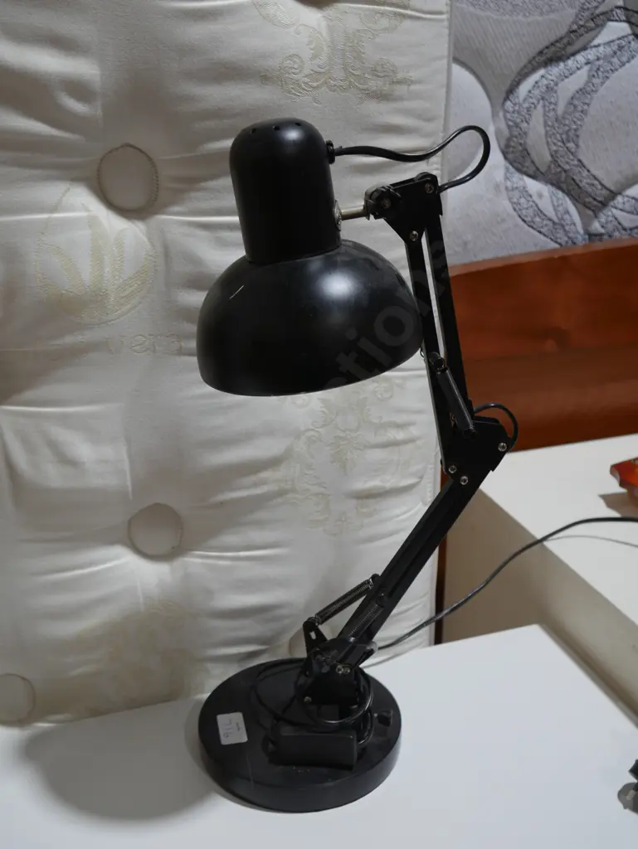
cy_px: 424
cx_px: 319
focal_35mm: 42
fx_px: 1031
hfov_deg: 34.4
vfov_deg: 44.8
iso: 200
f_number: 4.6
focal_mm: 21
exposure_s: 1/80
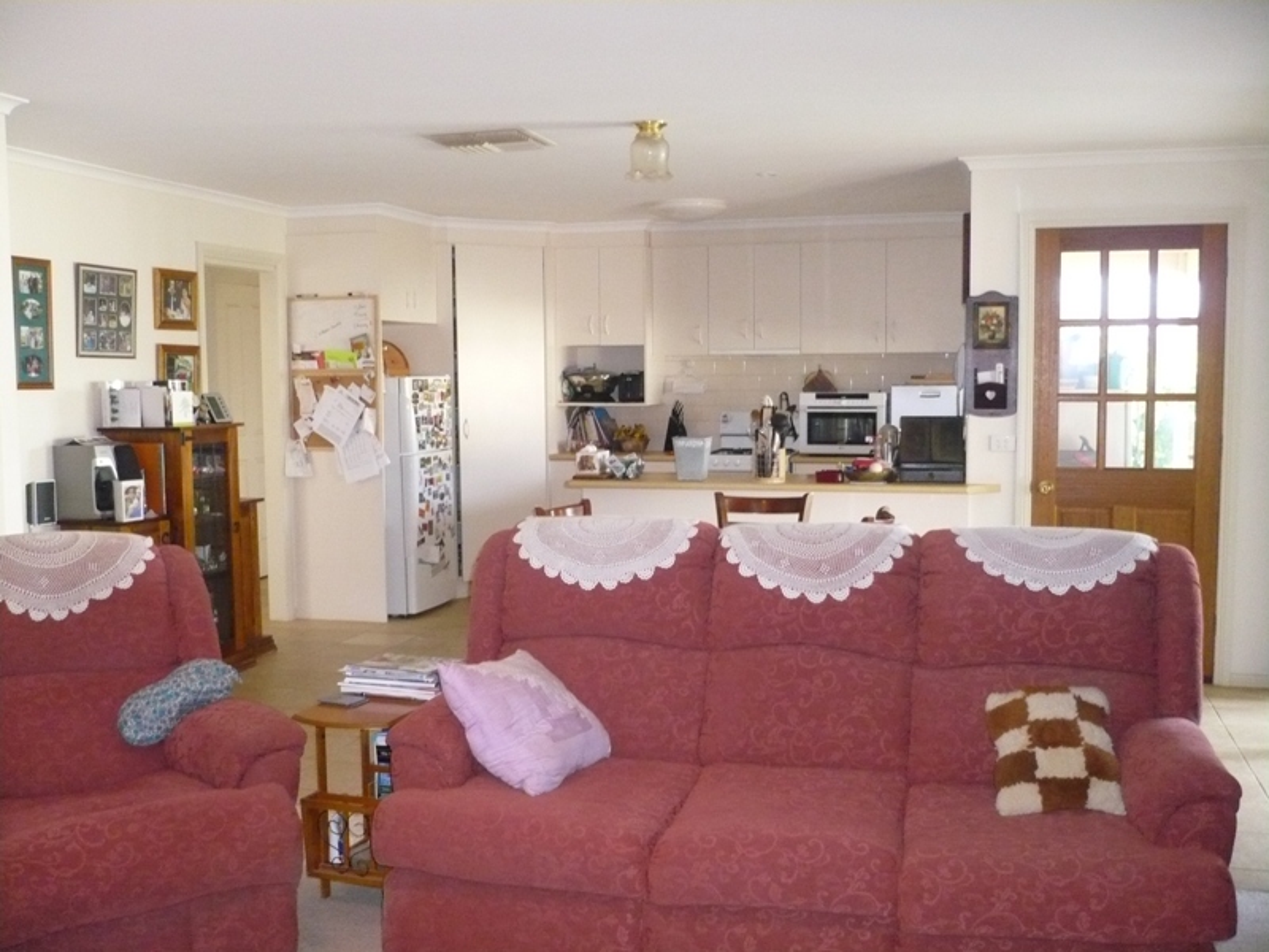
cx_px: 634
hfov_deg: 52.6
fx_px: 1283
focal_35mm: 35
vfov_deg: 40.7
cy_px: 476
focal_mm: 5.8
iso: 500
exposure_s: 1/30
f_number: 2.8
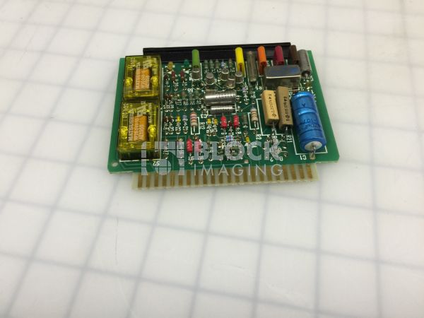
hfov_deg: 61.7
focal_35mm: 29
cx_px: 212
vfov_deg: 48.2
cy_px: 159
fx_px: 355
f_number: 2.2
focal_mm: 4.15
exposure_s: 1/30
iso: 40
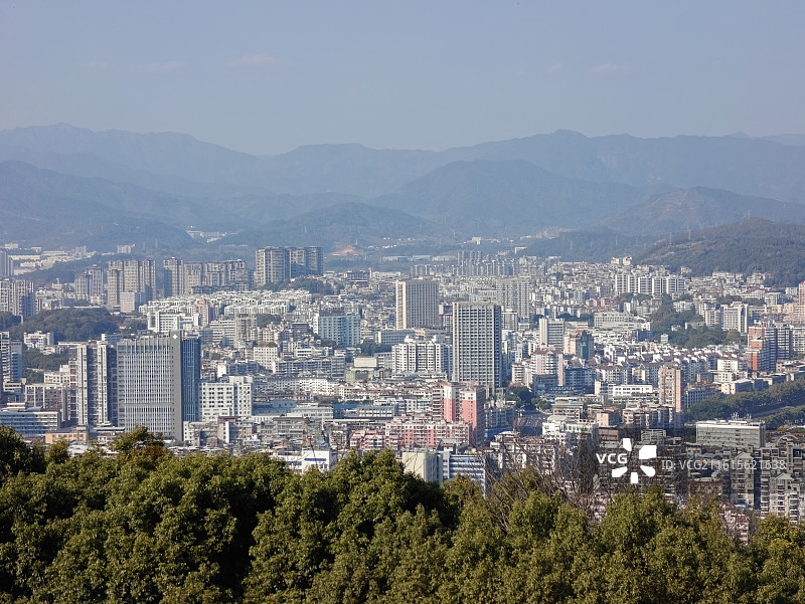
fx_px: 1629
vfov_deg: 21.0
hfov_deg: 27.8
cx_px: 402
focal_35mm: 70
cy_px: 302
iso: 50
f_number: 2.6
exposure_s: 1/388
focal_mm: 13.3
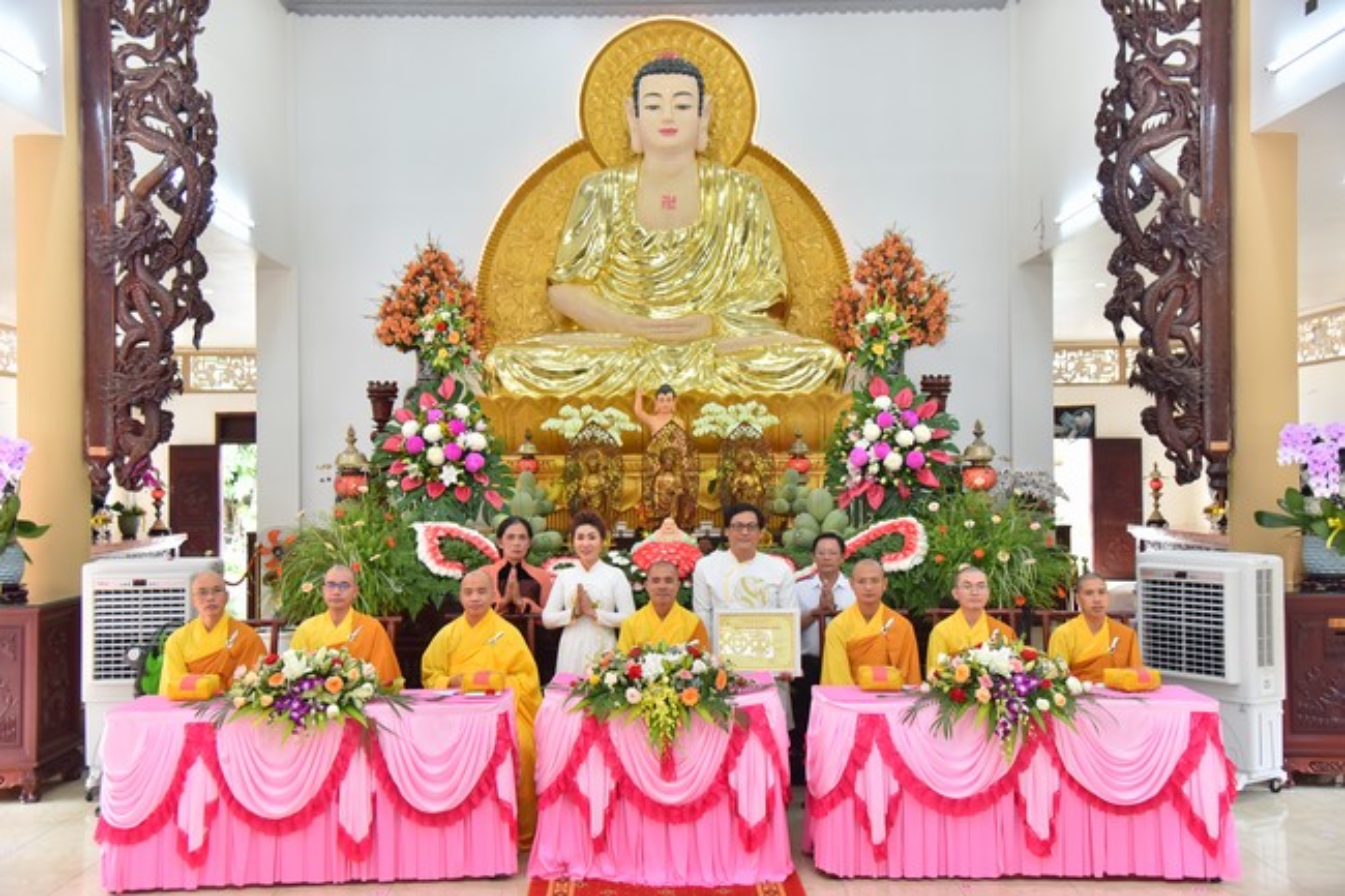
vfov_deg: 35.0
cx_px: 672
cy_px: 448
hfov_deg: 50.7
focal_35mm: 38
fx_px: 1419
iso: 1250
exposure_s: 1/125
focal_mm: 38
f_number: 5.6
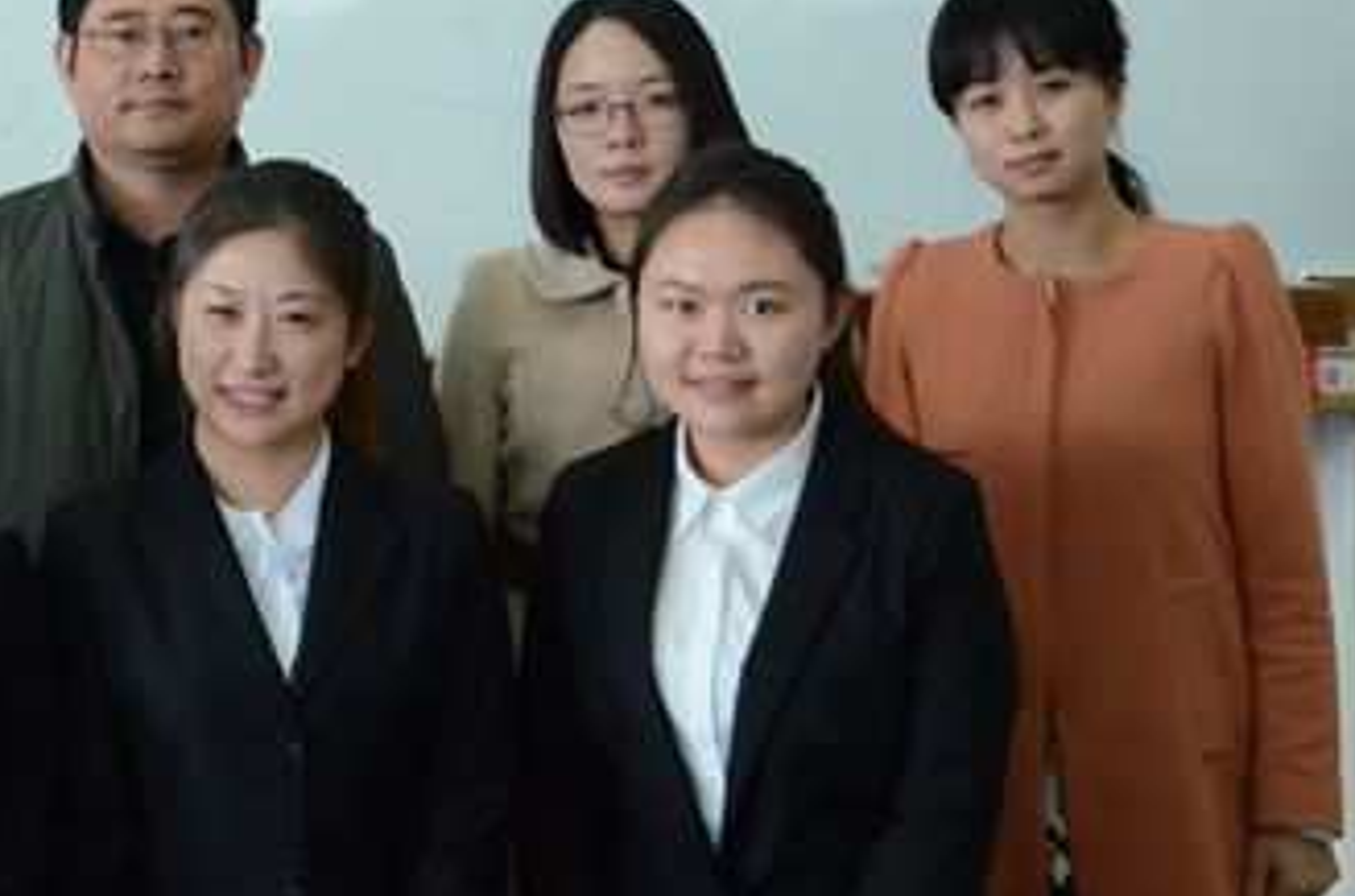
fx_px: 4814
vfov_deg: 10.6
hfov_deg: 15.8
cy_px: 87
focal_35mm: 128
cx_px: 45
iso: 2500
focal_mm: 35
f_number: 4.5
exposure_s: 1/100
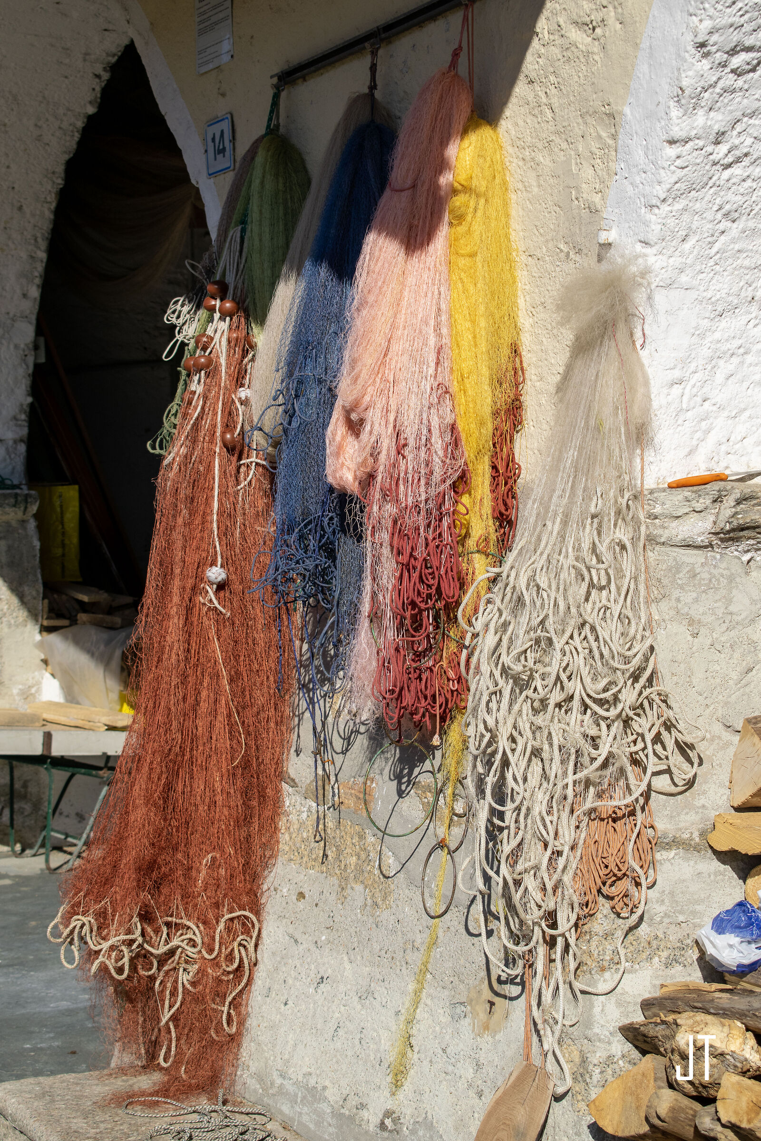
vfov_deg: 29.2
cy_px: 570
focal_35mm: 69
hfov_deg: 19.7
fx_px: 2188
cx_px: 380
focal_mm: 46
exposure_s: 1/1250
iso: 200
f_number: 8
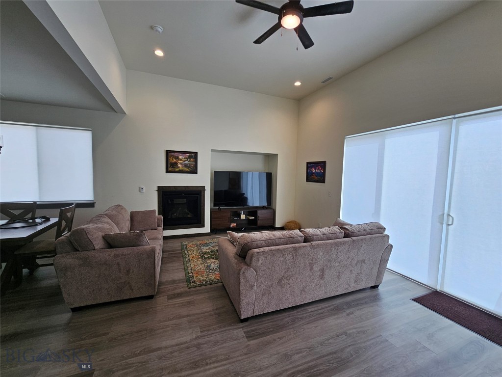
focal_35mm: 13
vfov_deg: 89.9
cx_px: 251
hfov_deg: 106.2
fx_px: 189
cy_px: 188
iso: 50
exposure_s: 1/129
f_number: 2.2
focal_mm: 2.2
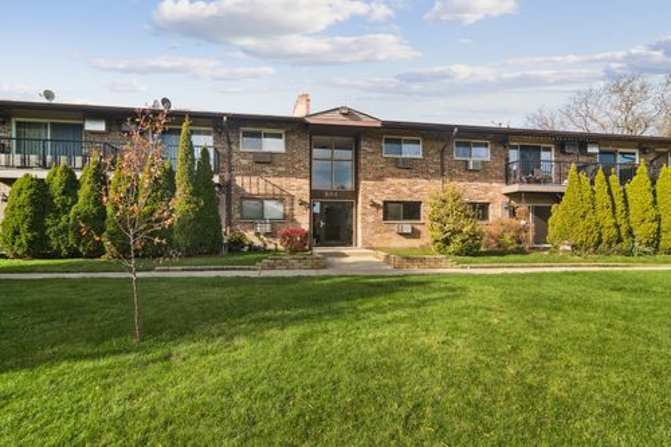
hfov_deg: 90.0
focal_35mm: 18
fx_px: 335
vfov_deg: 67.3
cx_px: 336
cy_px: 224
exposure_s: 1/160
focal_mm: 12
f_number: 8
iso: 200
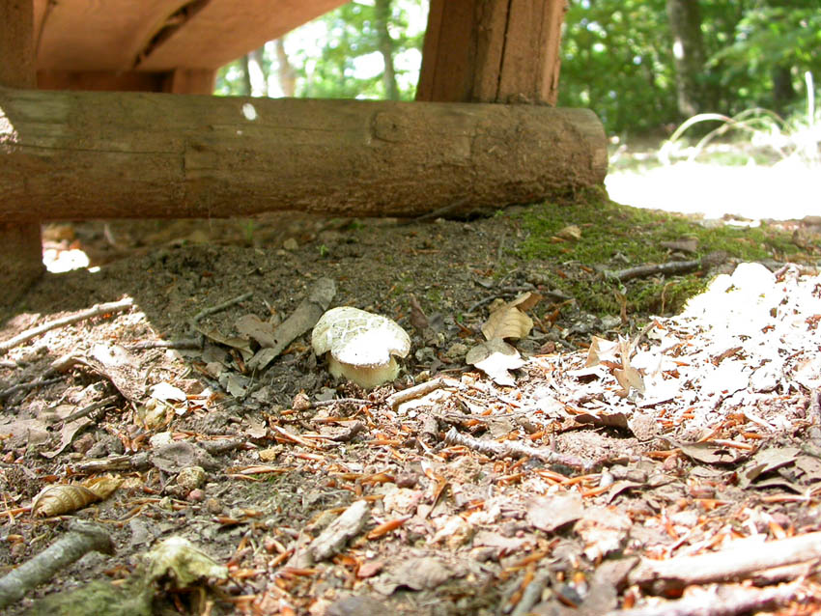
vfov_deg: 37.7
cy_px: 308
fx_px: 902
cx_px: 410
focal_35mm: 38
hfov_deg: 49.0
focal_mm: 7.85
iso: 100
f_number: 2.6
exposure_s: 1/30
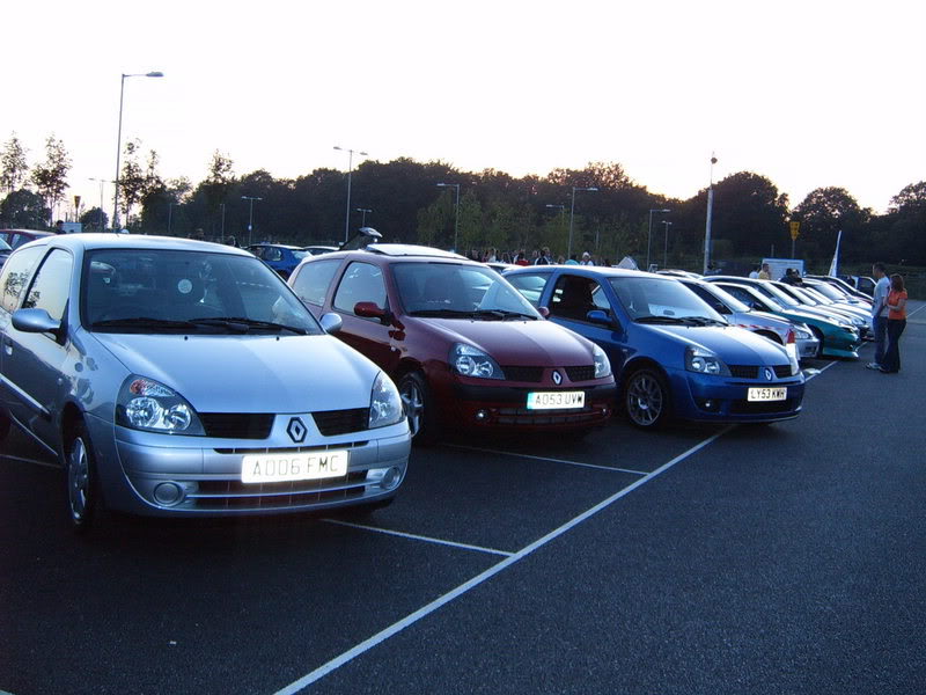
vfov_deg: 37.7
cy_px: 348
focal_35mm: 38
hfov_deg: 49.0
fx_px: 1017
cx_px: 463
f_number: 2.8
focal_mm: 5.8
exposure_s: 1/90
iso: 141
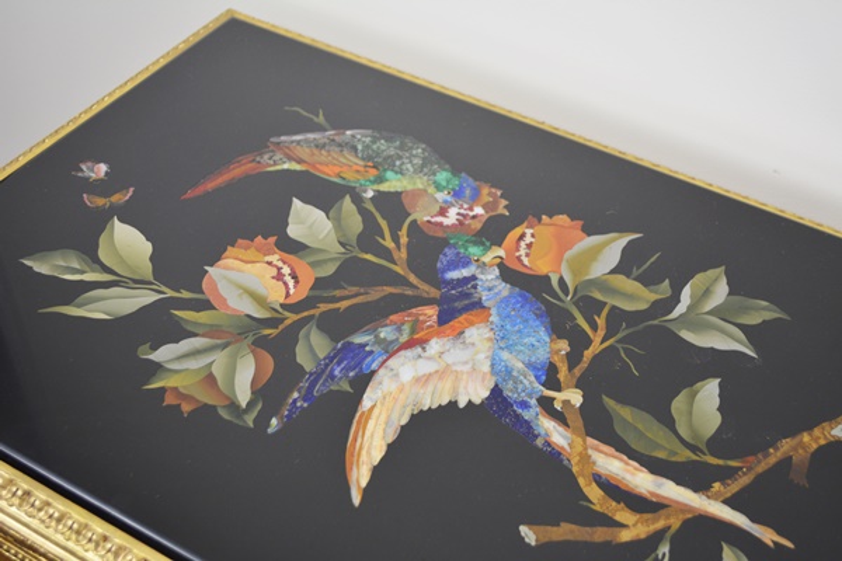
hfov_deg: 41.1
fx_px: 1123
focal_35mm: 48
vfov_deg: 28.1
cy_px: 280
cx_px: 421
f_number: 4.8
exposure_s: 1/60
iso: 640
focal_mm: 32
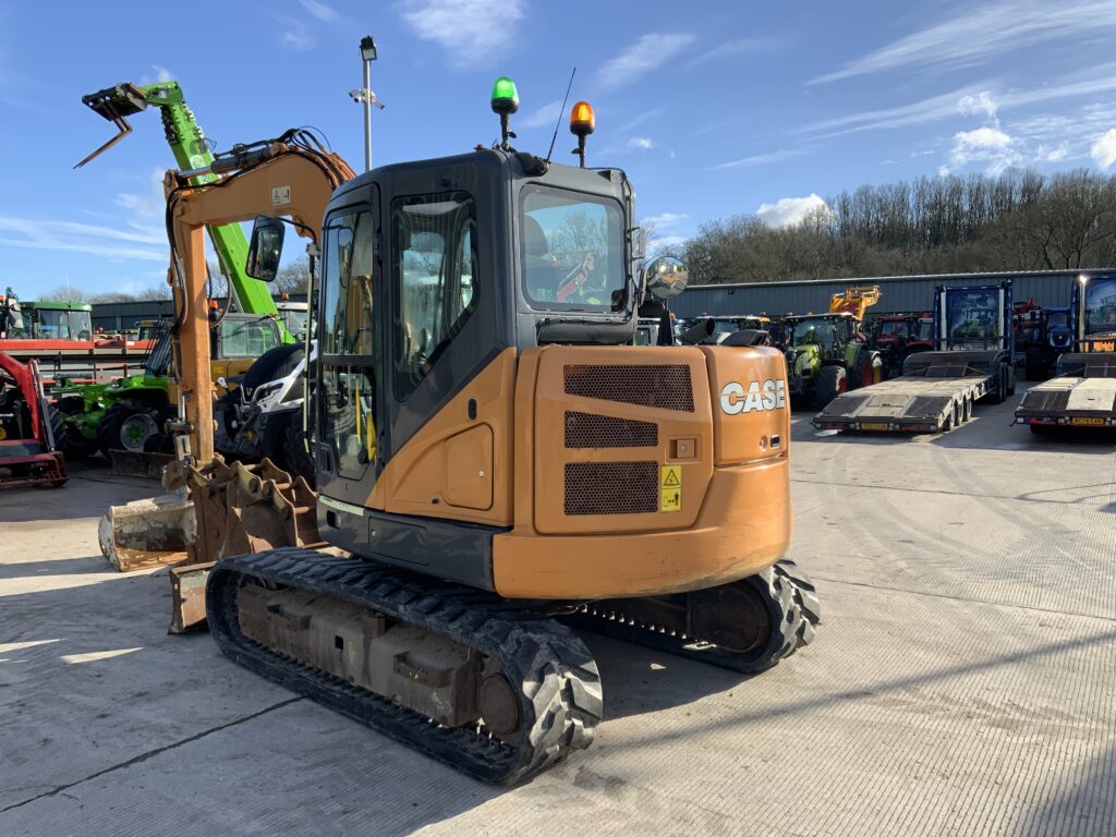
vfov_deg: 48.2
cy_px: 418
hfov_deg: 61.7
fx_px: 935
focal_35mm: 29
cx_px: 558
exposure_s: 1/1055
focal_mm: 3
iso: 16
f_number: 1.8
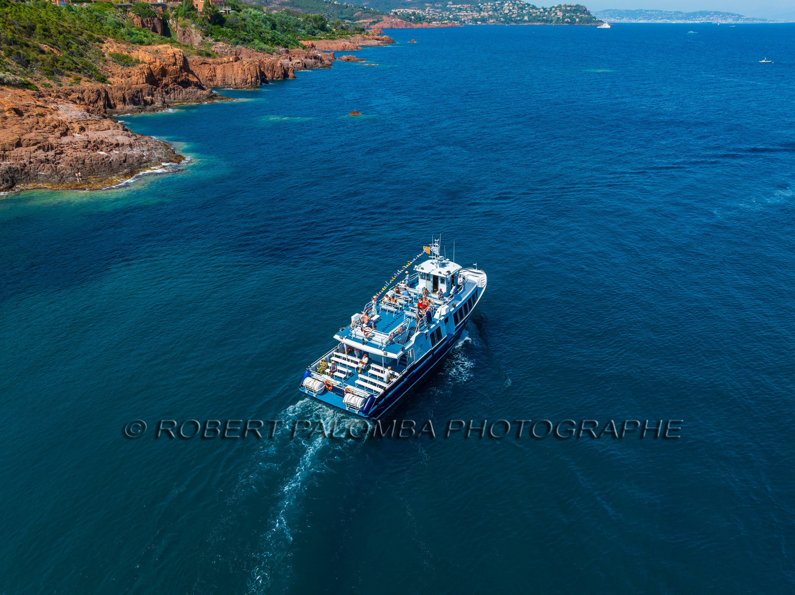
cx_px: 398
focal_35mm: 24
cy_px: 298
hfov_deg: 71.6
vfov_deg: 56.8
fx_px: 551
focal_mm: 12.3
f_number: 7.1
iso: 200
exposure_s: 1/500
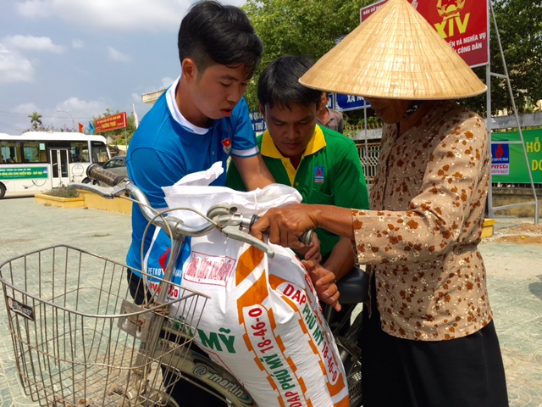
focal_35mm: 29
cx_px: 271
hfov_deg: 61.7
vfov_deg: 48.2
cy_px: 204
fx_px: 454
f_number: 2.2
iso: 25
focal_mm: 4.15
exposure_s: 1/1672
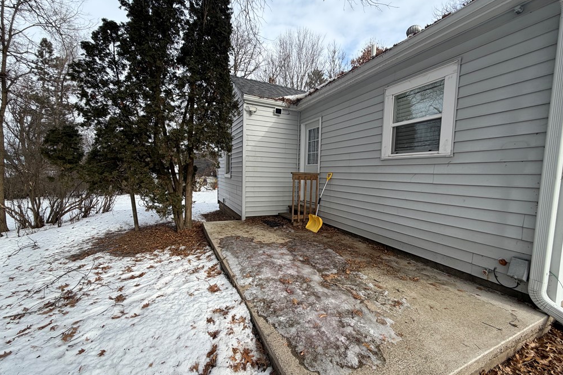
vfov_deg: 77.3
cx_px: 288
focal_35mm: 15
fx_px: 235
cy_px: 192
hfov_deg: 100.4
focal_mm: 2.22
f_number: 2.2
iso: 40
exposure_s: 1/602
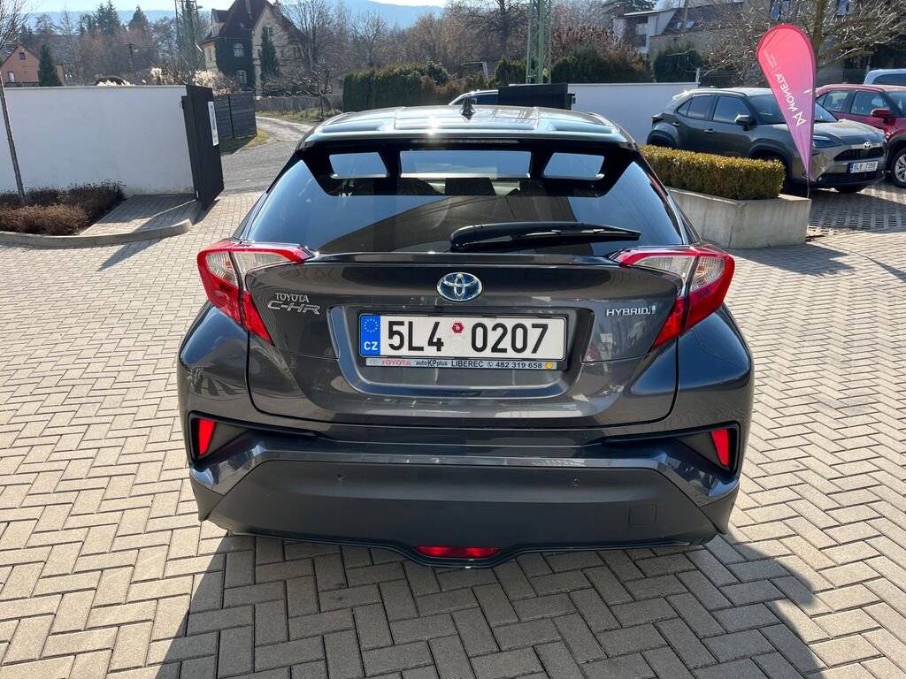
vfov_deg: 53.1
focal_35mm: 26
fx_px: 680
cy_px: 340
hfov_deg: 67.3
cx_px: 453
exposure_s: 1/1355
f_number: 1.6
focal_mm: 5.1
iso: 50
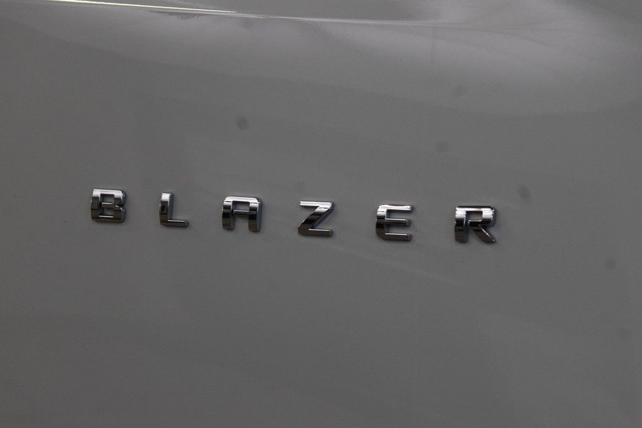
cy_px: 214
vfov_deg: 13.0
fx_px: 1873
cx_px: 321
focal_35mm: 105
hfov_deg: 19.5
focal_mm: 70
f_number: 8
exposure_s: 1/125
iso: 1600
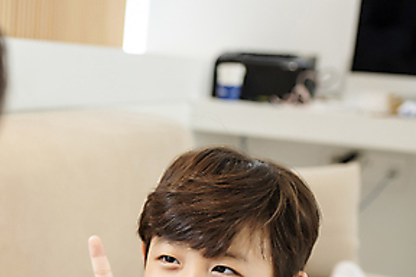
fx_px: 843
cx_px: 33
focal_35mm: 73
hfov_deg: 26.7
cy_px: 254
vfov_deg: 18.3
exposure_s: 1/125
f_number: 2.5
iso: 500
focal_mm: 35
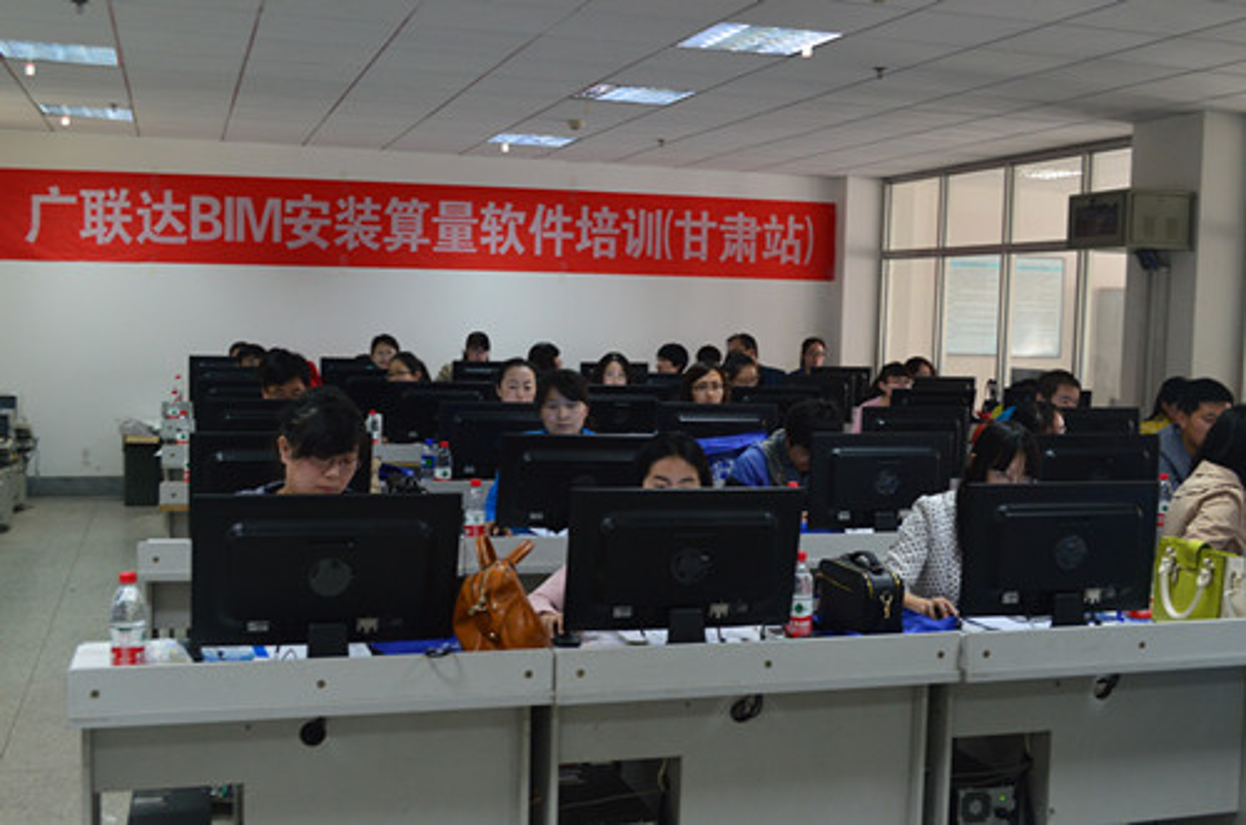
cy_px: 412
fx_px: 1347
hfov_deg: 49.6
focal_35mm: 39
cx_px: 623
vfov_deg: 34.1
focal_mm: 26
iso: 720
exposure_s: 1/15
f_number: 6.3
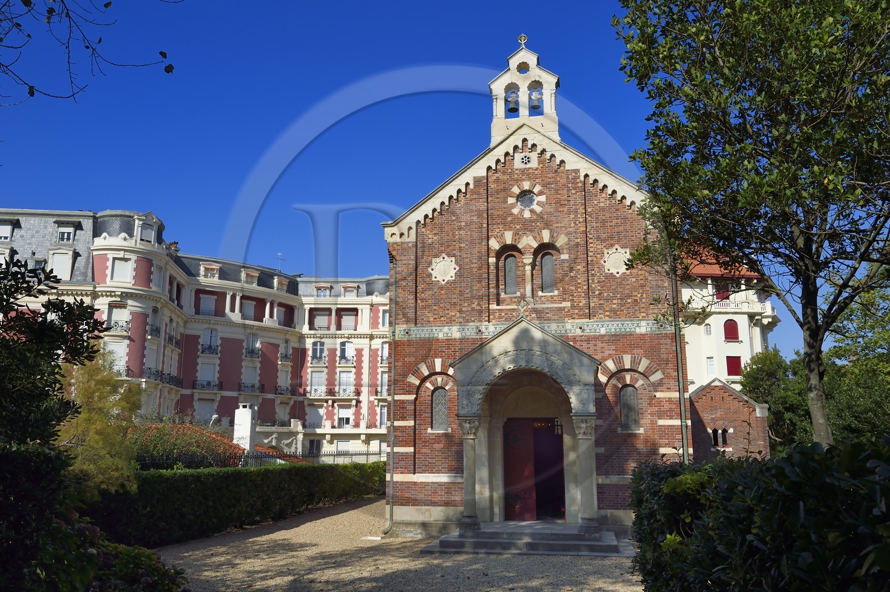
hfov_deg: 60.3
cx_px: 445
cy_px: 296
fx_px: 766
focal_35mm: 31
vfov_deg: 42.3
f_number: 14
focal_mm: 31
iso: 200
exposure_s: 1/250
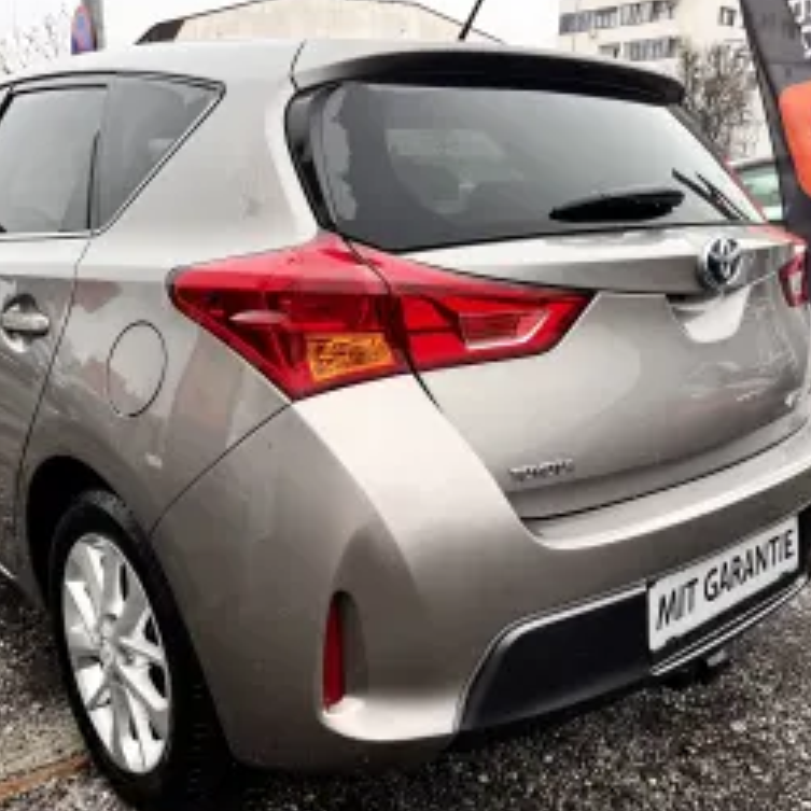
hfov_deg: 49.7
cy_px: 410
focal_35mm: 33
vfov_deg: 49.7
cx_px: 368
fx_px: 875
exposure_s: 1/649
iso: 50
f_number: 1.6
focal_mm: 5.1
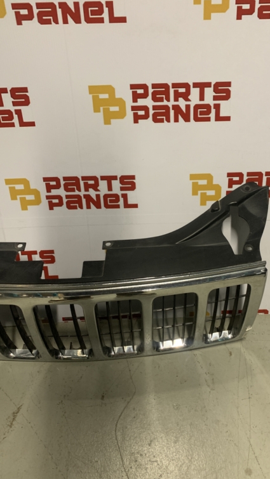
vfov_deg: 64.2
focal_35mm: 30
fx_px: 382
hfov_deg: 38.7
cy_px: 253
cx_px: 170
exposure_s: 1/30
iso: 500
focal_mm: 4.25
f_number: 1.8
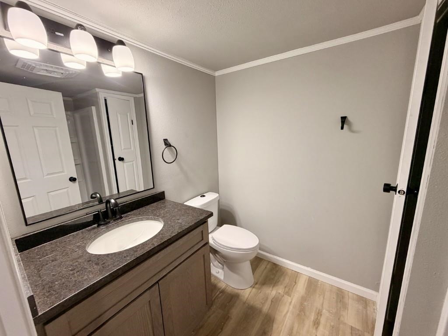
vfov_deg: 85.7
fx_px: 181
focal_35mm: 14
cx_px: 224
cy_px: 168
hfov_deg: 102.1
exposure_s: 1/120
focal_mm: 2.22
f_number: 2.2
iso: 200
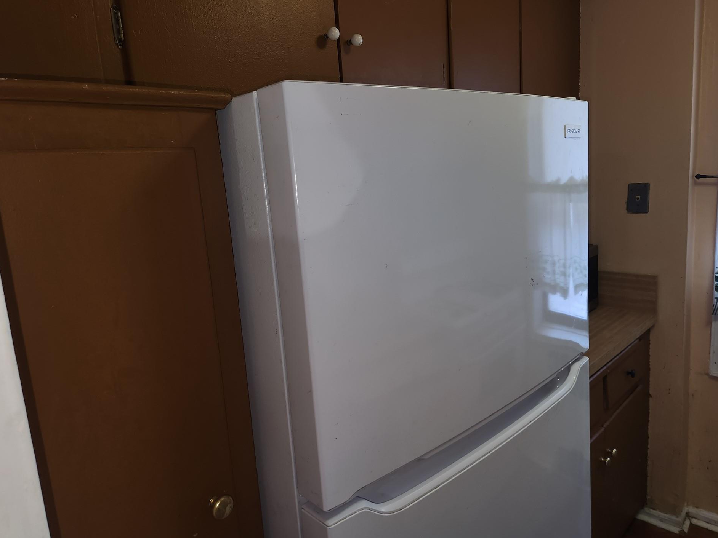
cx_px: 383
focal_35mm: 25
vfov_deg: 54.9
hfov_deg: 69.3
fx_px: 519
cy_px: 261
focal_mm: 5.4
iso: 125
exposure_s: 1/24
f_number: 1.8
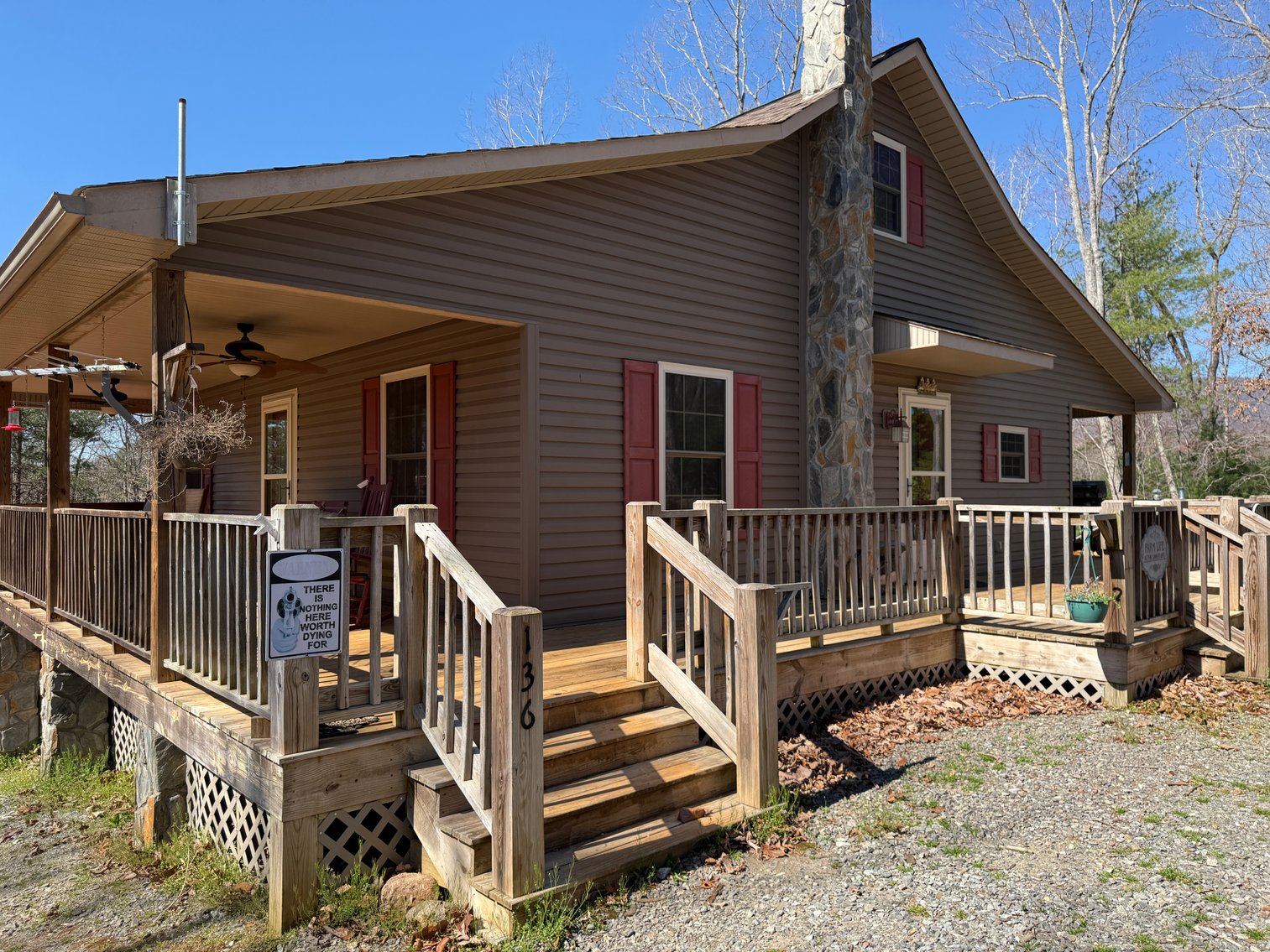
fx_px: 881
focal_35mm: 24
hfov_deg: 71.6
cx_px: 635
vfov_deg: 56.8
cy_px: 476
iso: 80
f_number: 1.78
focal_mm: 6.76
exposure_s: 1/1812
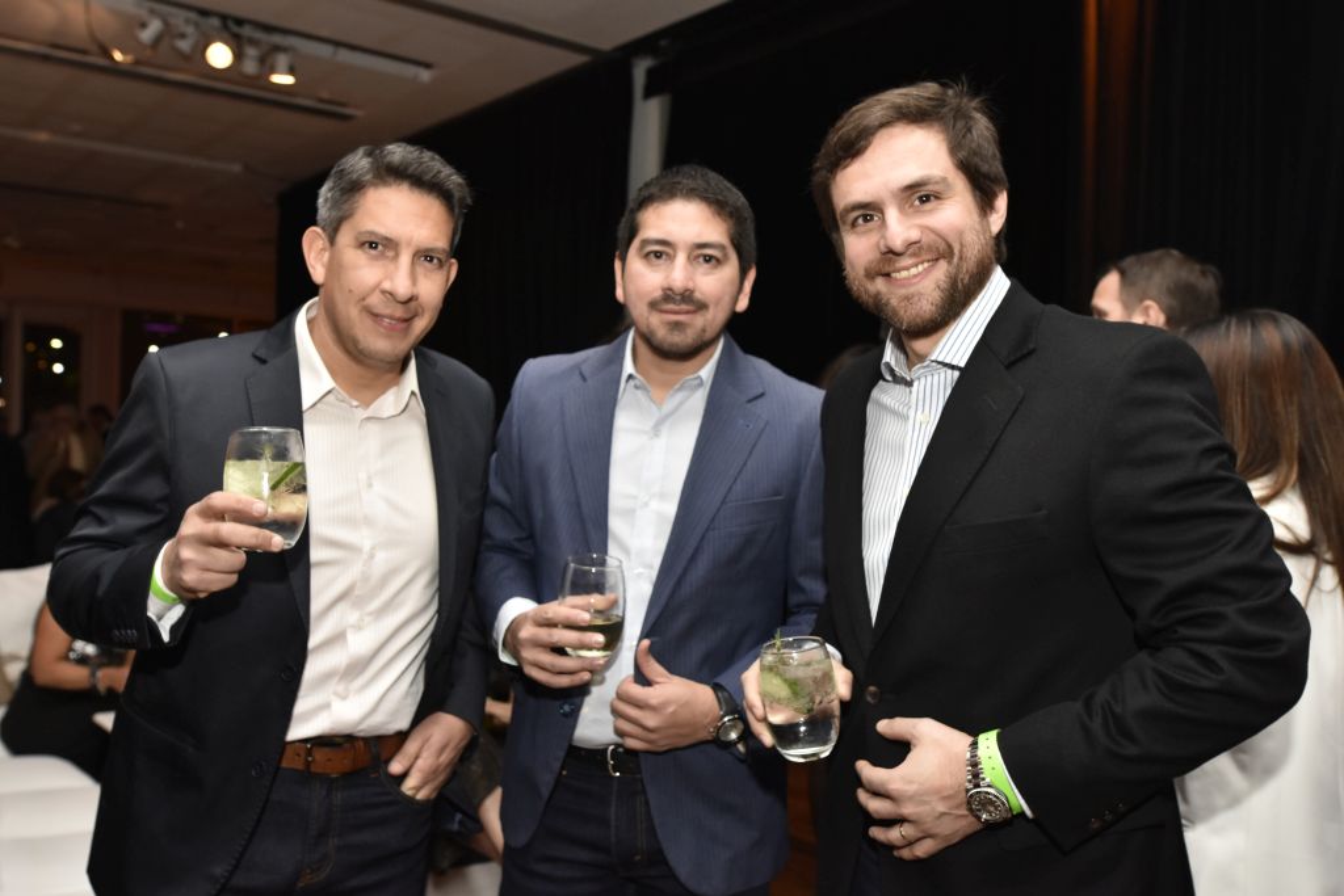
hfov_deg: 61.9
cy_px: 448
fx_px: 1120
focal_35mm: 30
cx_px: 672
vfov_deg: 43.6
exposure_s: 1/125
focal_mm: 20
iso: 1000
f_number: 3.5
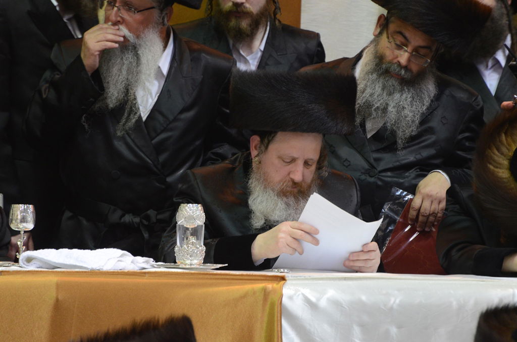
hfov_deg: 4.6
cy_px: 171
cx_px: 258
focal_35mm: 450
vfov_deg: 3.0
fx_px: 6448
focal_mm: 300
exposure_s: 1/25
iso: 1600
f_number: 5.6
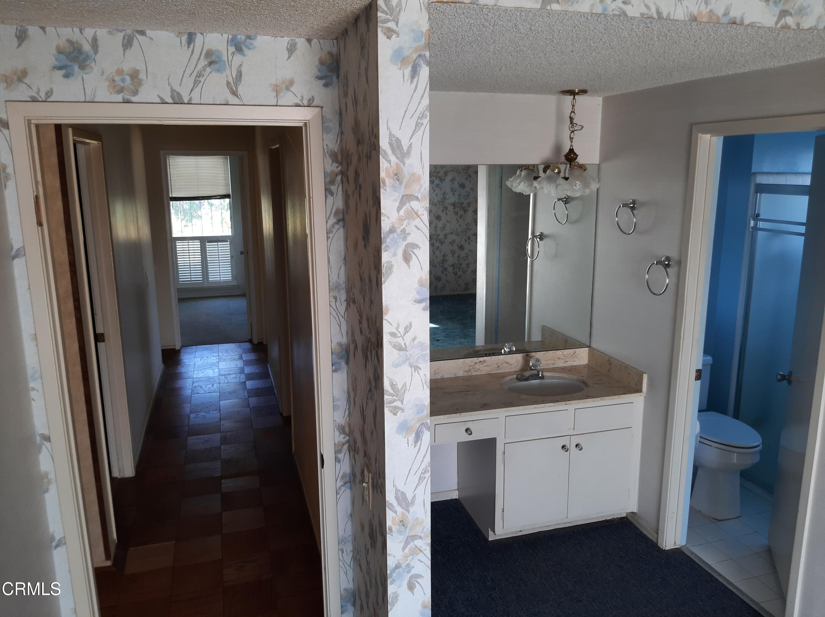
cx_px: 412
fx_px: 619
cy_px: 308
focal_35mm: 26
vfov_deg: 53.0
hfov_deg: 67.3
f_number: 1.7
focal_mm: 3.93
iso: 40
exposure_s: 1/50
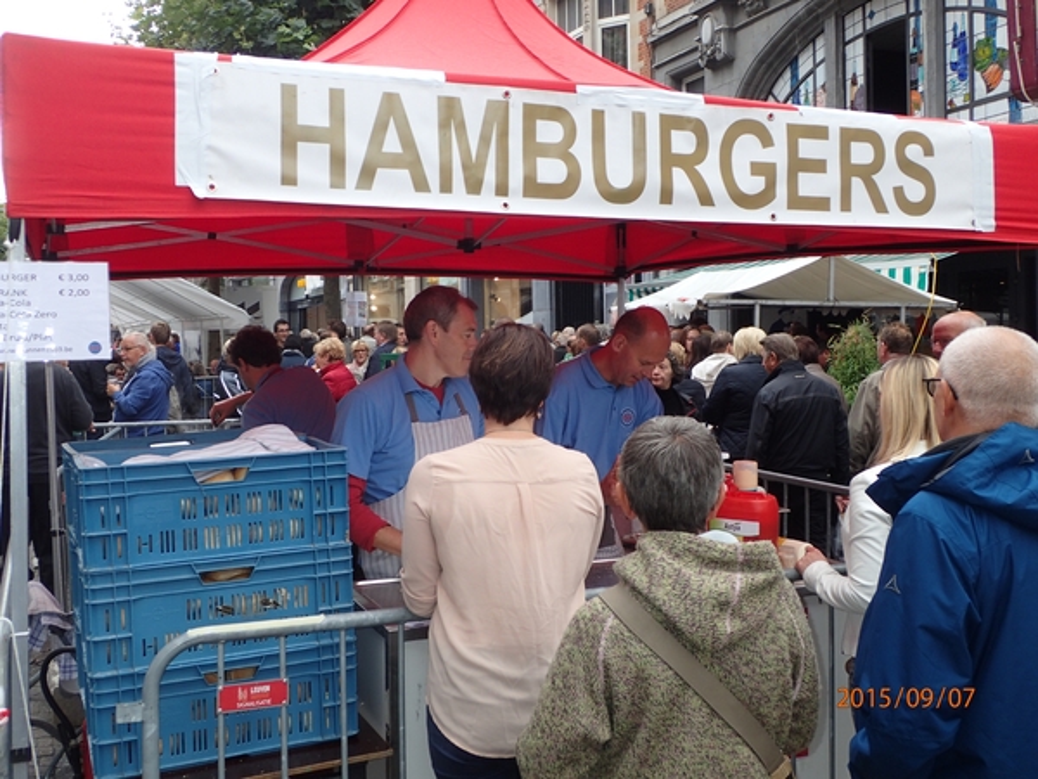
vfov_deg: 40.7
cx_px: 519
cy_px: 390
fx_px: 1050
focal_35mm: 35
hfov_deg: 52.6
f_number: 3.5
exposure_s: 1/160
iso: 100
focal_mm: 6.42
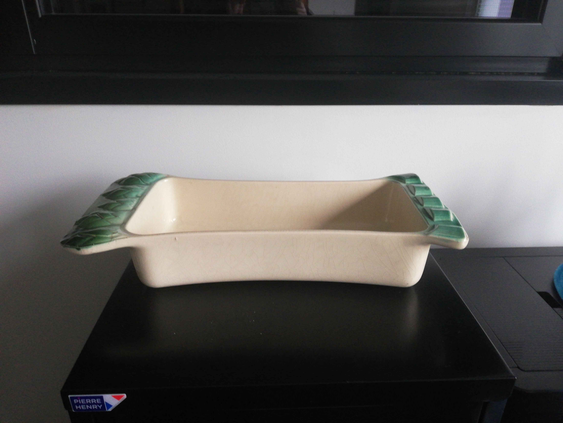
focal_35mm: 26
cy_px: 212
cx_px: 282
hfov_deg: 67.3
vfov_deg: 53.1
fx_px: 423
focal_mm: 3.81
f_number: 2.2
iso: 400
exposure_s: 1/24
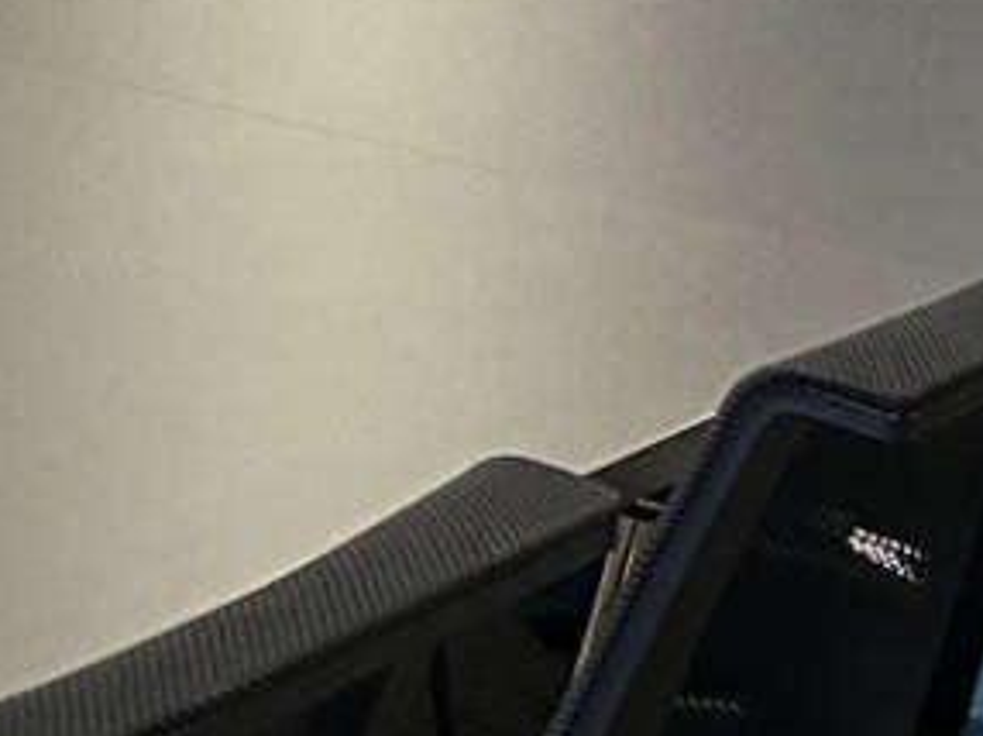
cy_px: -856
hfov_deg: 11.5
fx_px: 4767
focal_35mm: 168
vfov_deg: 8.3
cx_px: -223
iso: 320
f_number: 1.78
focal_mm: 6.86
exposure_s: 1/60
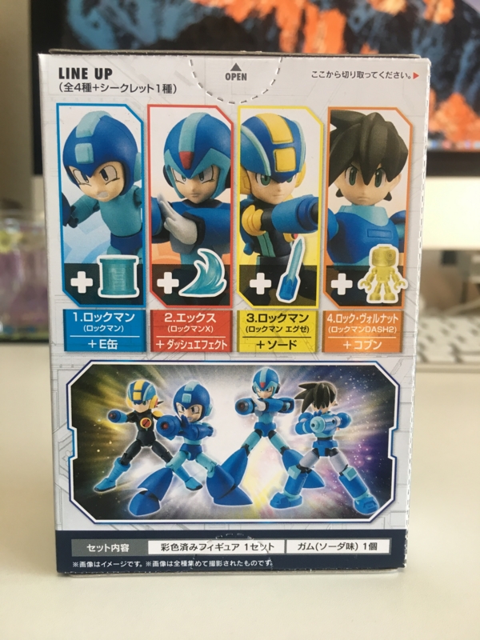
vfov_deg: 61.7
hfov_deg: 48.2
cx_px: 240
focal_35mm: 29
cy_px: 320
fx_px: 536
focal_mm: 4.15
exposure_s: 1/30
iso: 32
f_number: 2.2
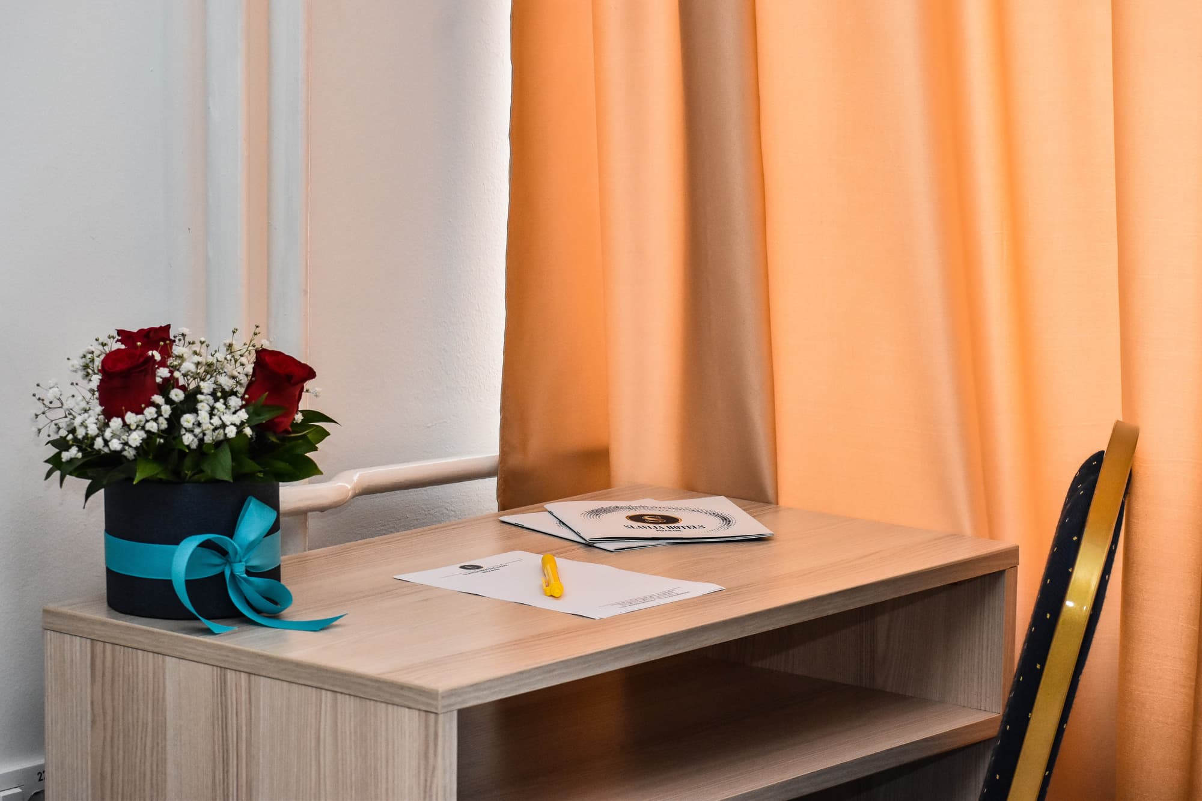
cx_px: 601
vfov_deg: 11.1
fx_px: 4106
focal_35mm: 123
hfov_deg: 16.7
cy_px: 400
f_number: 8
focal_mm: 82
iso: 1600
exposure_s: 1/100
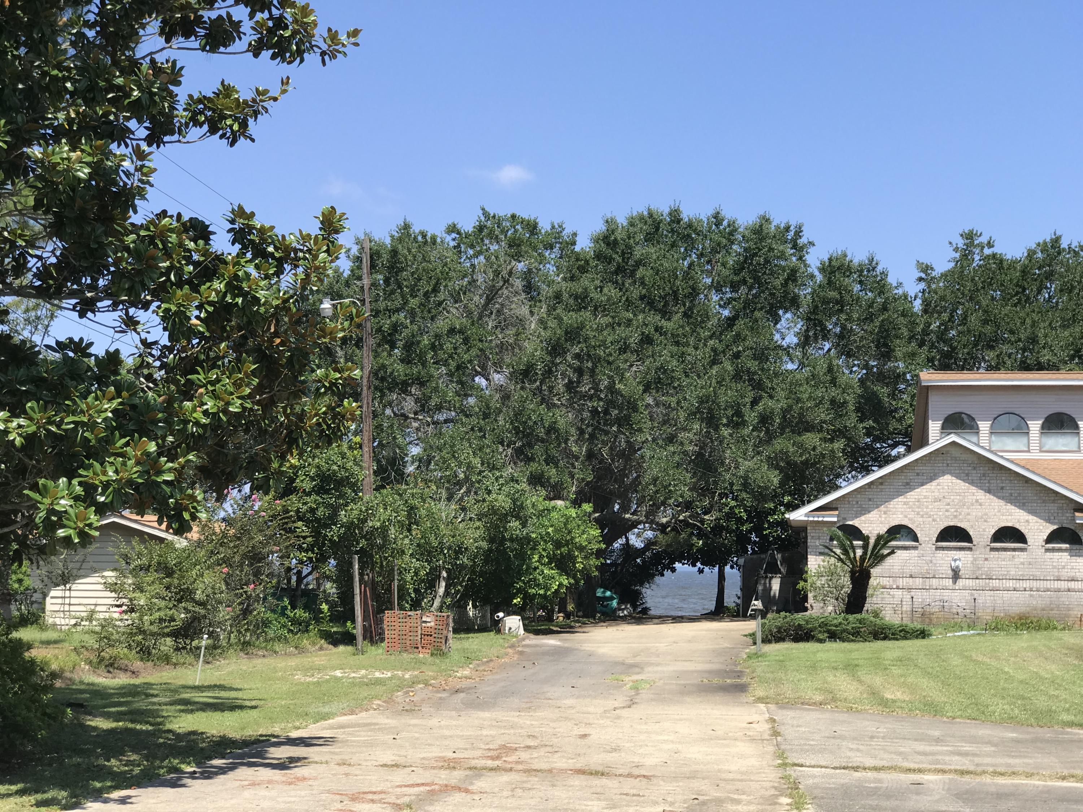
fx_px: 1783
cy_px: 406
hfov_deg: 33.8
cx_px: 542
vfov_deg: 25.7
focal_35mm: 57
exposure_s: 1/491
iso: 20
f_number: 2.8
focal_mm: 6.6
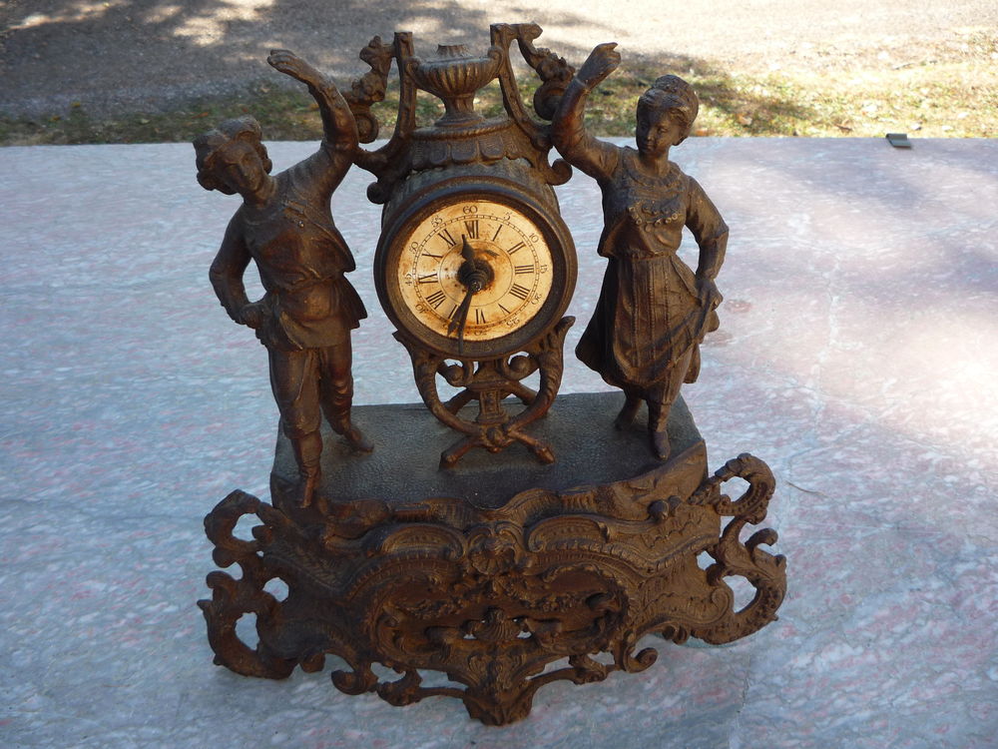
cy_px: 374
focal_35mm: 30
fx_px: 865
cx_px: 499
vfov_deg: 46.8
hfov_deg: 60.0
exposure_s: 1/100
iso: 100
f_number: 4
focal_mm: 5.2
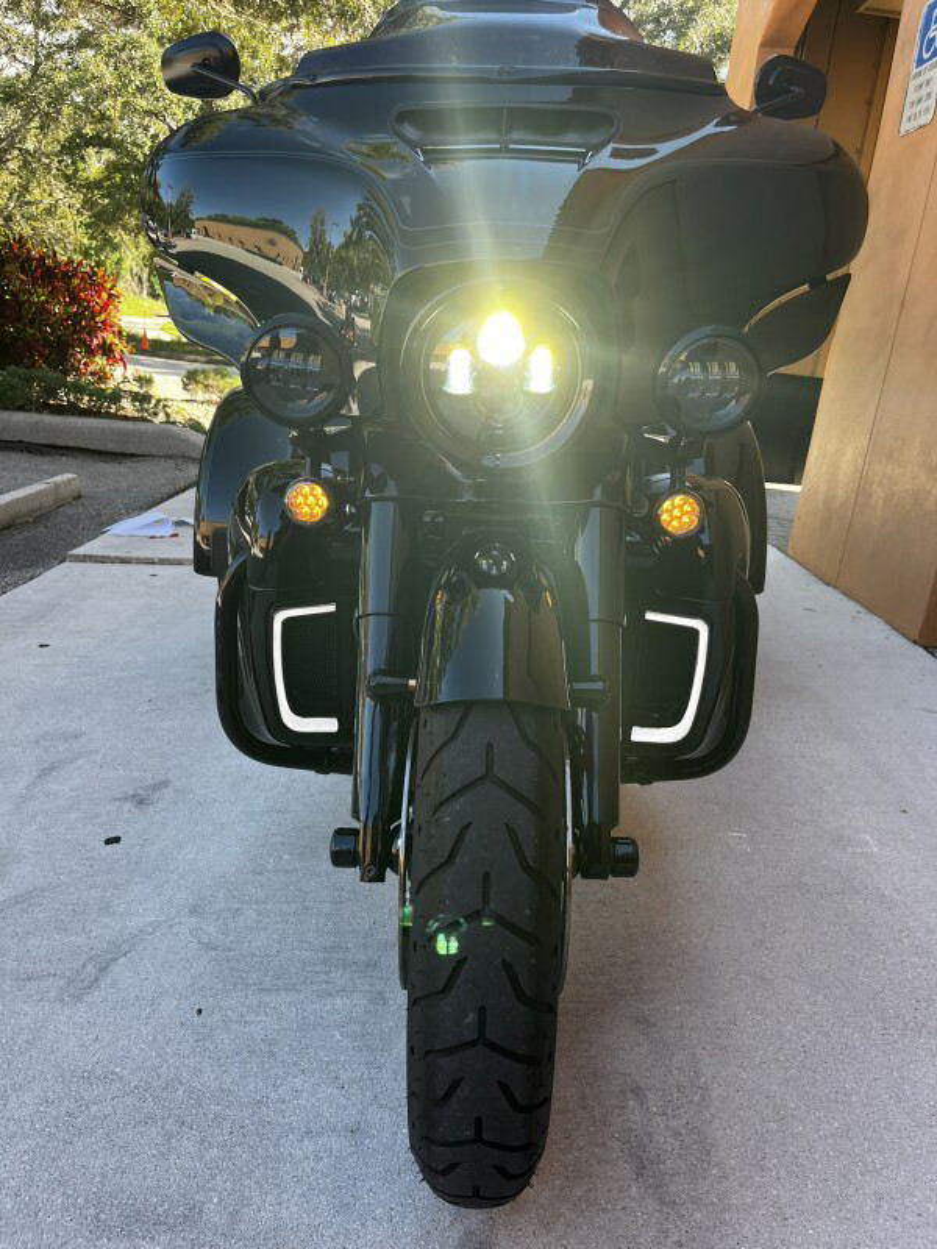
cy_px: 624
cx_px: 468
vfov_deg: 67.3
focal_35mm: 26
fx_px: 938
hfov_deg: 53.1
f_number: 1.6
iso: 50
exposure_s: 1/309
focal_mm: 5.1
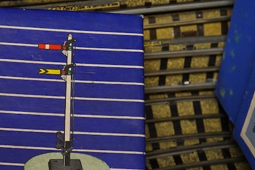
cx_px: 19
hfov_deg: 18.7
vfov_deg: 12.8
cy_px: 112
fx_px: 758
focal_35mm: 107
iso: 2500
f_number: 11
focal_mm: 30
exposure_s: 1/80
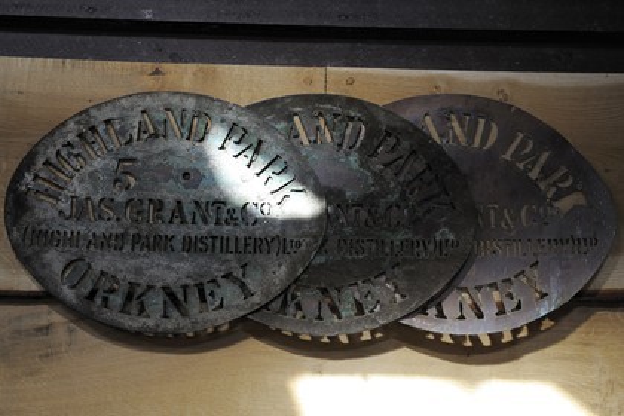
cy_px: 208
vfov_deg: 24.2
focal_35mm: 56
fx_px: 971
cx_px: 312
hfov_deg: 35.6
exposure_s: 1/80
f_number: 4
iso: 400
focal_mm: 56
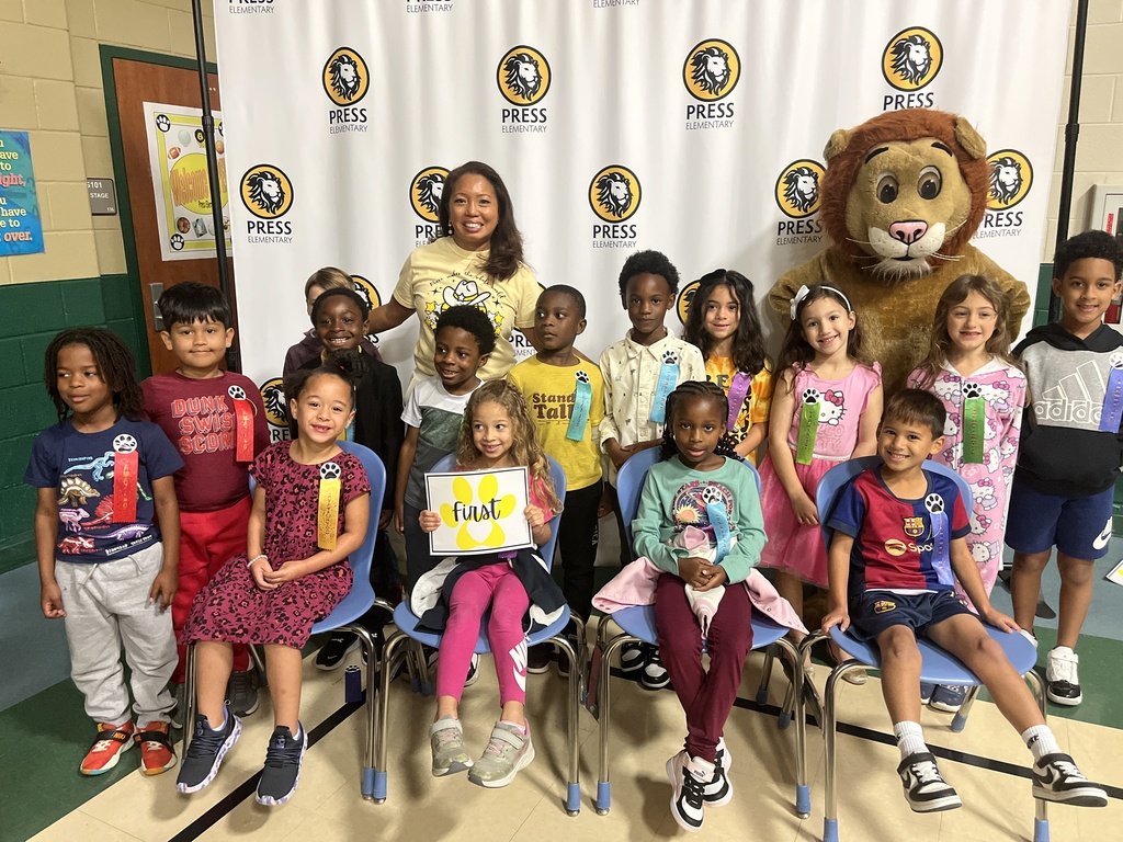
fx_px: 843
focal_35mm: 26
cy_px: 421
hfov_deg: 67.3
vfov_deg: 53.1
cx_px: 562
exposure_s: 1/40
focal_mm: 5.1
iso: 400
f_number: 1.6
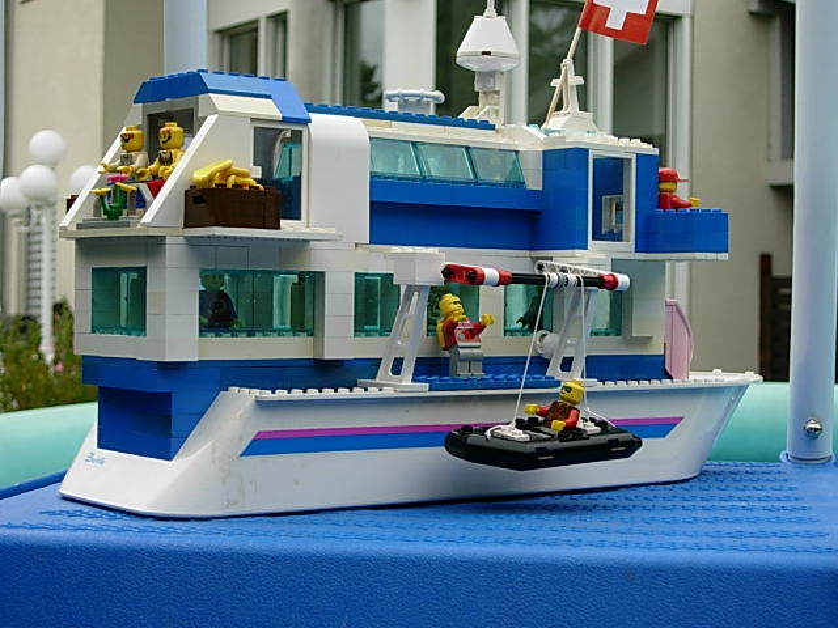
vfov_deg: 20.4
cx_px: 419
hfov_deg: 27.0
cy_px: 314
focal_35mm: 72
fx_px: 1743
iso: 79
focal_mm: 14.9
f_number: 3.7
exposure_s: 1/512
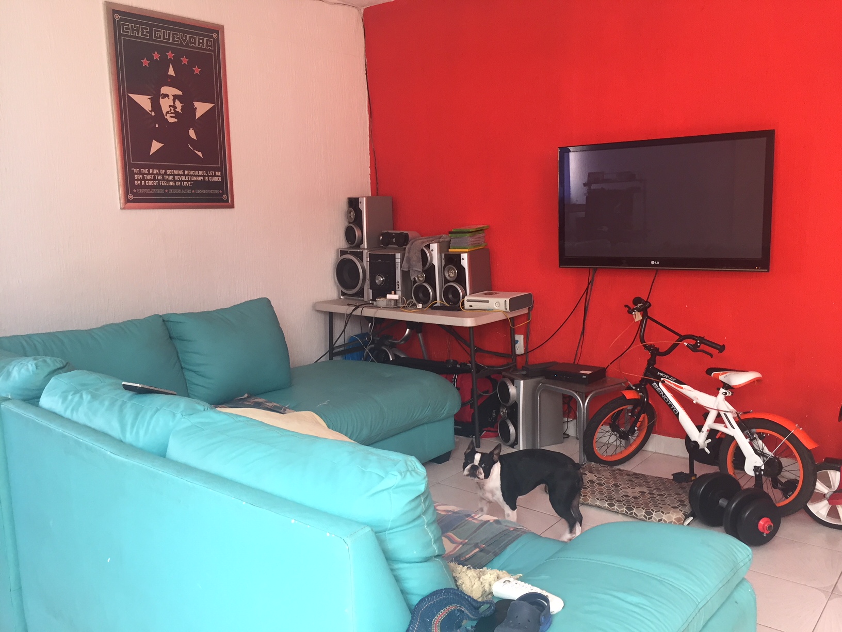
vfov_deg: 48.2
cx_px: 421
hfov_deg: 61.7
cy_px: 316
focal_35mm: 29
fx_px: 705
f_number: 2.2
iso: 80
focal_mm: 4.15
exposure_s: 1/30
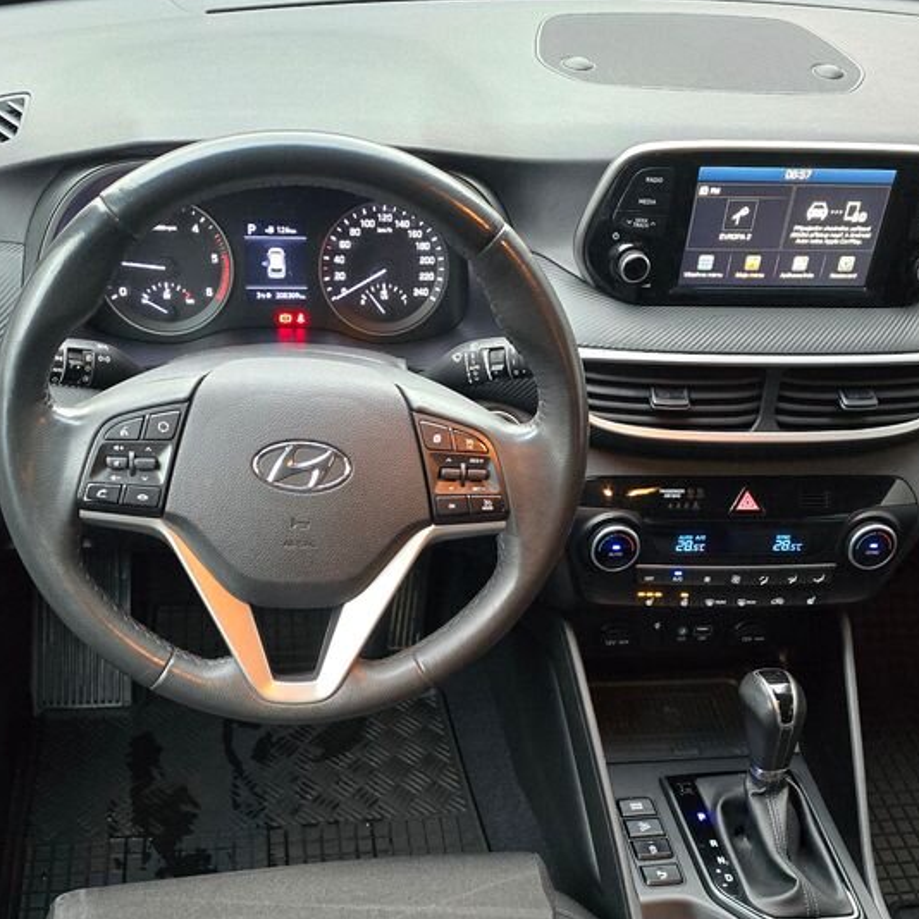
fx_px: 1171
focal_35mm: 39
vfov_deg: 42.4
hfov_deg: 42.8
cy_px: 590
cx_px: 422
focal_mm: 6.3
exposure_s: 1/100
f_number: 1.7
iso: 2000
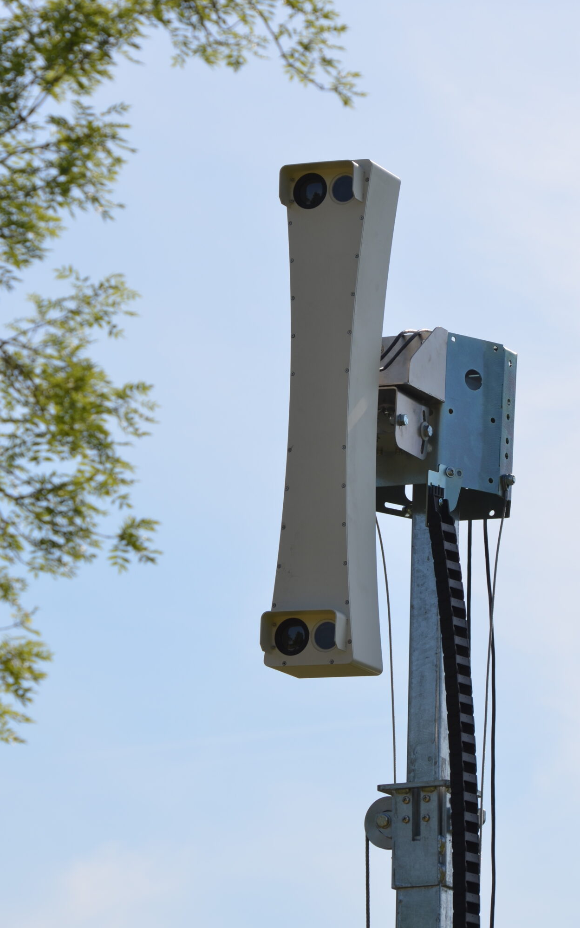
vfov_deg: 11.3
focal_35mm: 186
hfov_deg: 7.1
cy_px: 374
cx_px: 350
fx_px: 4696
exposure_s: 1/400
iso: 100
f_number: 10
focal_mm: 95
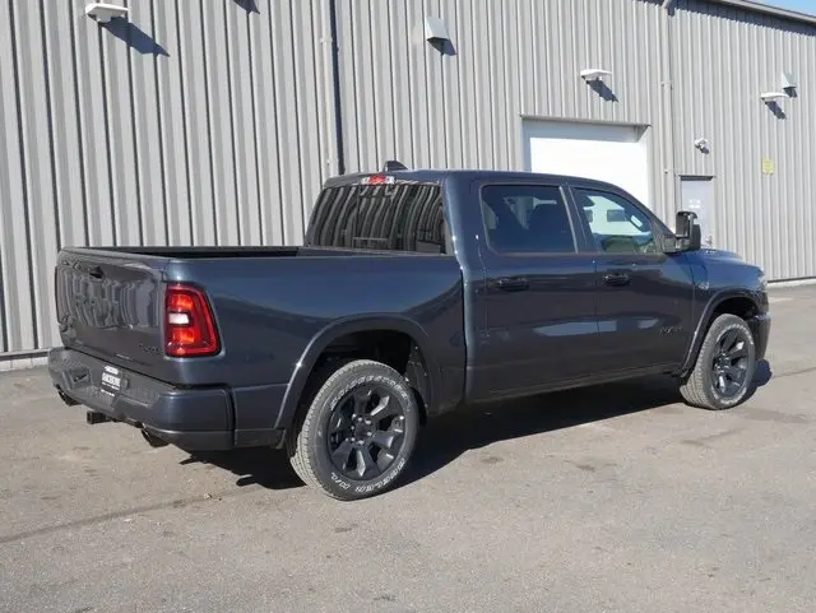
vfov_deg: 37.8
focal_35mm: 38
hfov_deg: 48.9
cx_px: 408
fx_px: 896
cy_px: 306
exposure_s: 1/160
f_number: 10
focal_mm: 19
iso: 200
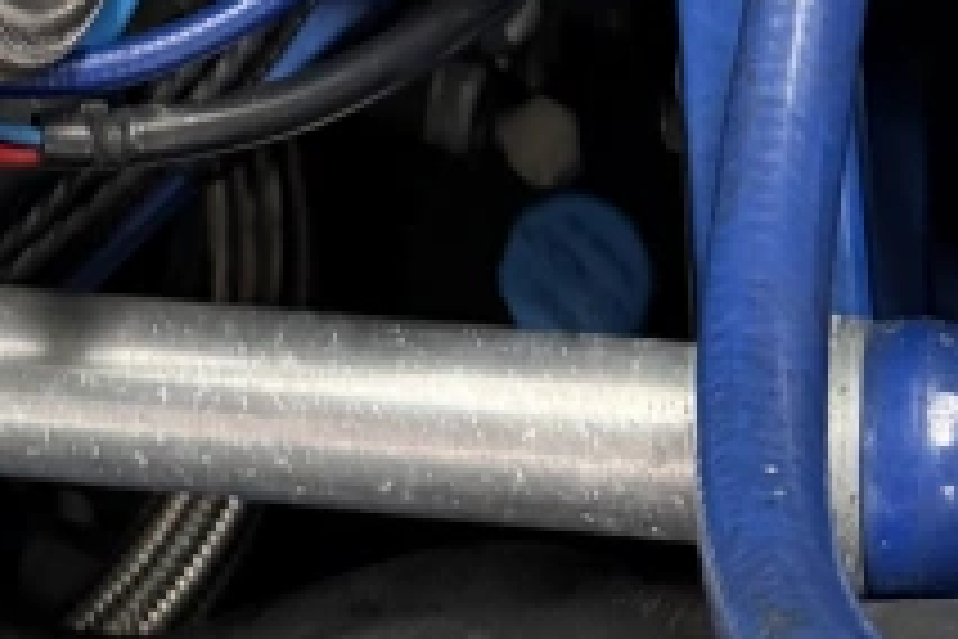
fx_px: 3326
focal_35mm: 125
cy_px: -1370
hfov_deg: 16.3
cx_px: 180
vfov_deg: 8.7
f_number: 1.78
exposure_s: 1/60
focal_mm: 6.76
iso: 400
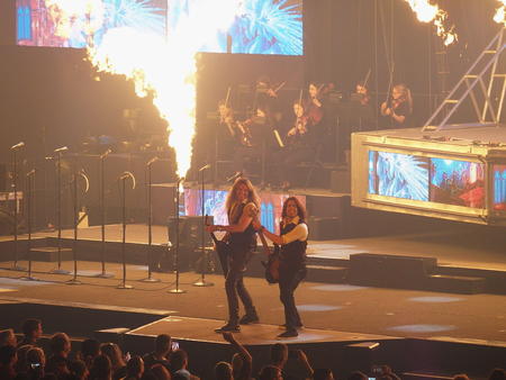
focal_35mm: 220
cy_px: 190
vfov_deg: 6.8
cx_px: 253
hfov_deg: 9.0
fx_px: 3218
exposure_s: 1/125
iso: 400
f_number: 2.8
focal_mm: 46.7
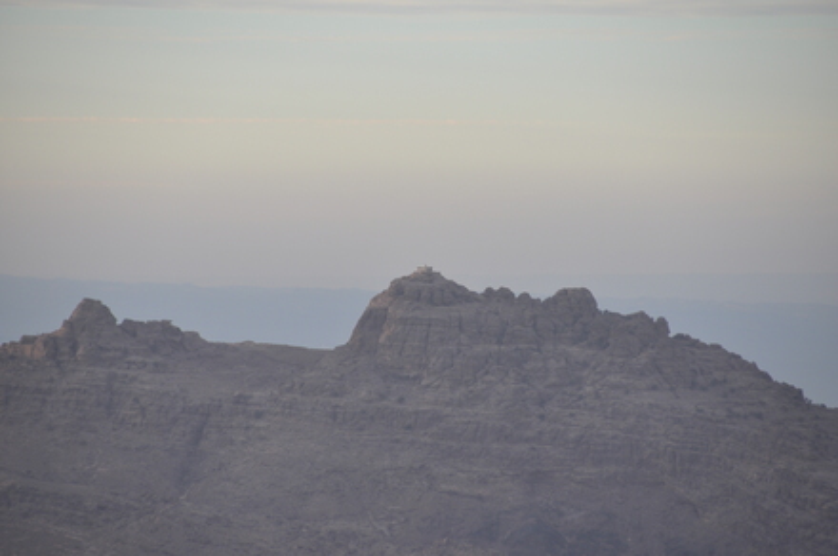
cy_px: 278
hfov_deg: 6.9
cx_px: 419
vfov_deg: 4.6
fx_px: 6973
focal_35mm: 300
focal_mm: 200
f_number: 5.6
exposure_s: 1/250
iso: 200
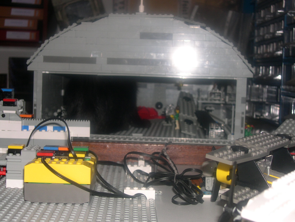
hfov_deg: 31.2
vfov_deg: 23.7
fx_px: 528
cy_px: 111
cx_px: 148
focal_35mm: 62
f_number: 3.5
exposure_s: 1/60
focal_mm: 13.2
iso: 100
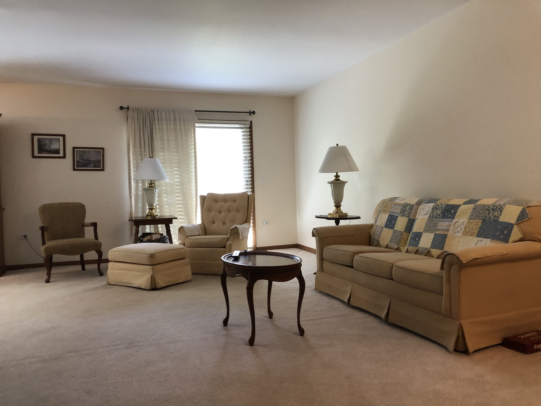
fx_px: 438
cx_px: 270
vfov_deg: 49.7
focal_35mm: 28
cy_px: 203
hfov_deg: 63.4
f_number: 1.8
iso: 50
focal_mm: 3.99
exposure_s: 1/15
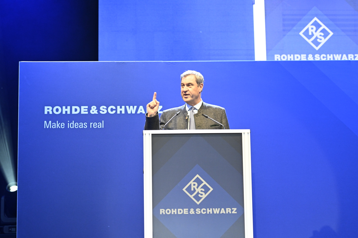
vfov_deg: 14.9
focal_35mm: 92
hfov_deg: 22.1
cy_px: 119
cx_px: 179
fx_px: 915
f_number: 4
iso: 3200
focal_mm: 92
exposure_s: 1/200
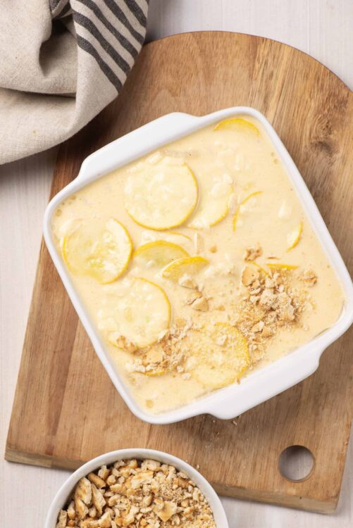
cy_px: 264
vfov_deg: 19.4
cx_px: 176
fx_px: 1542
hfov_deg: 13.1
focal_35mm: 105
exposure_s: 1/160
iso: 100
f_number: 9
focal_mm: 105
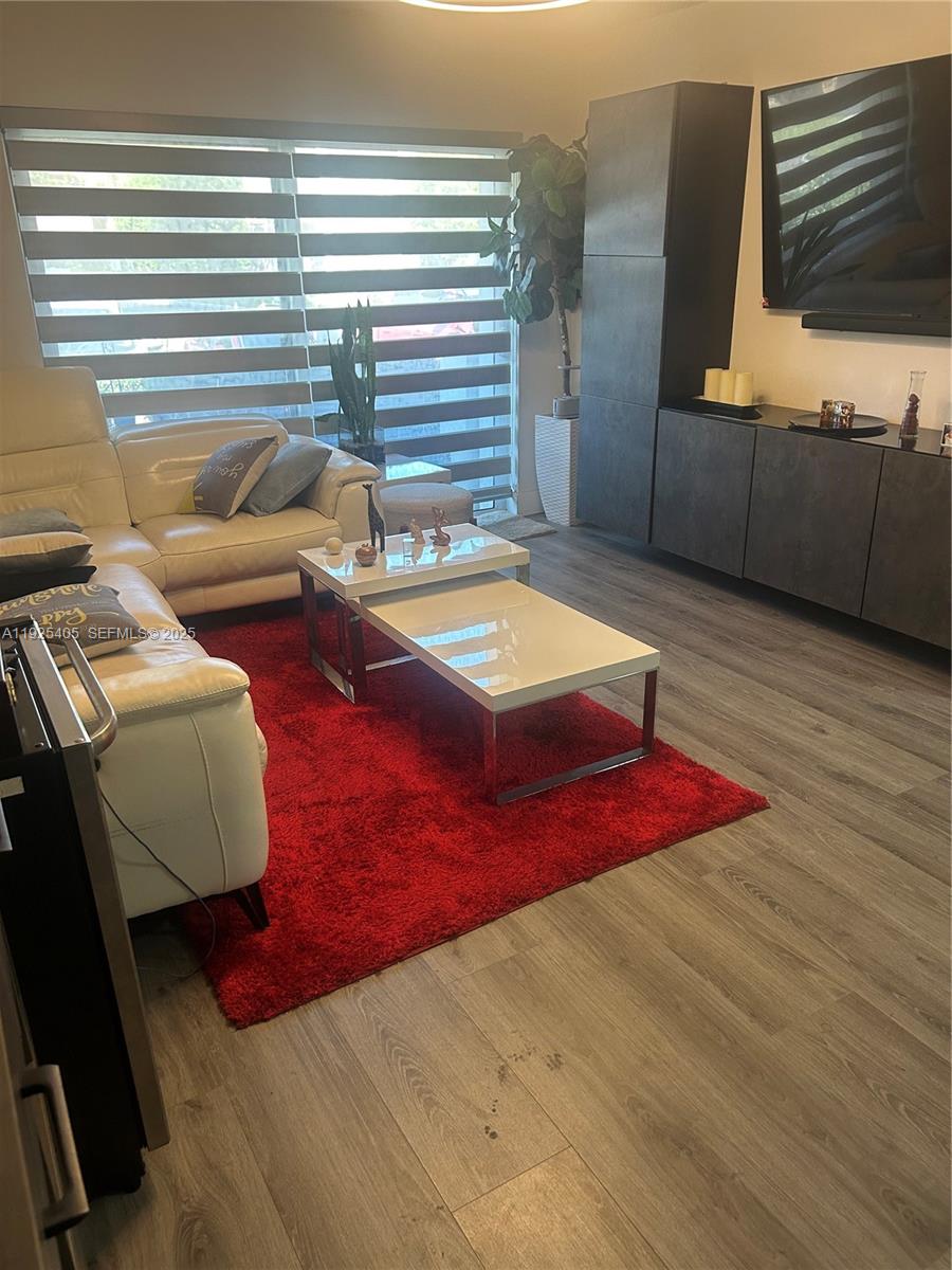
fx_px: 953
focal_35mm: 26
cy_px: 635
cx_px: 476
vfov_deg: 67.3
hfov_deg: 53.1
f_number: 1.5
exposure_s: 1/60
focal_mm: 5.7
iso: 160
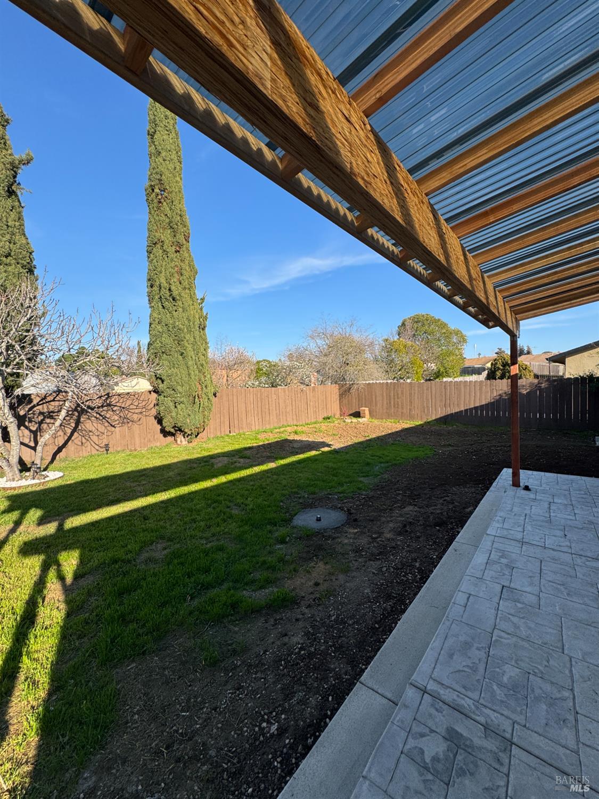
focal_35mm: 14
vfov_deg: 102.1
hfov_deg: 85.7
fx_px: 323
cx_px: 300
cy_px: 400
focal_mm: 2.22
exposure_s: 1/1126
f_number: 2.2
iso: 50
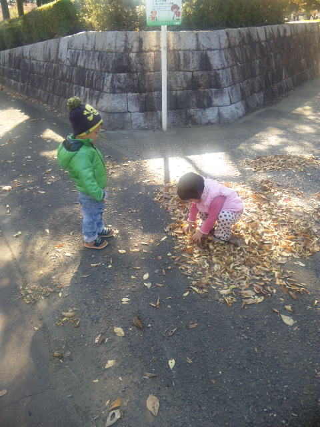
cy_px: 214
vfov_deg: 61.7
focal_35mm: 29
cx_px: 160
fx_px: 357
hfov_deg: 48.2
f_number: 2.8
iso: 100
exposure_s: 1/125
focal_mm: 4.82
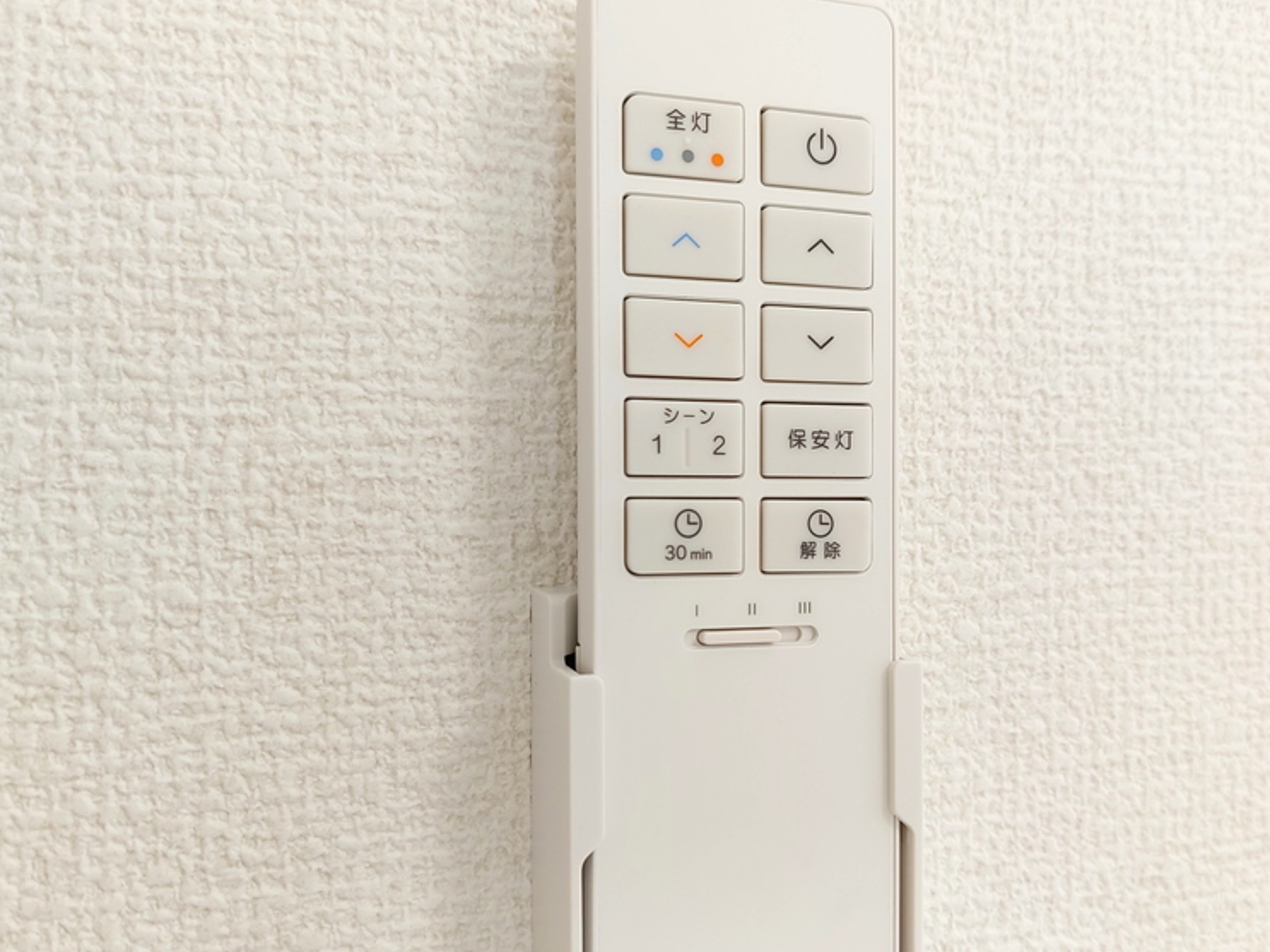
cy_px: 528
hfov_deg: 58.3
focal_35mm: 31
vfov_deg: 45.4
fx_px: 1137
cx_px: 675
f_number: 1.8
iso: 25
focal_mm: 5.23
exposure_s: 1/24
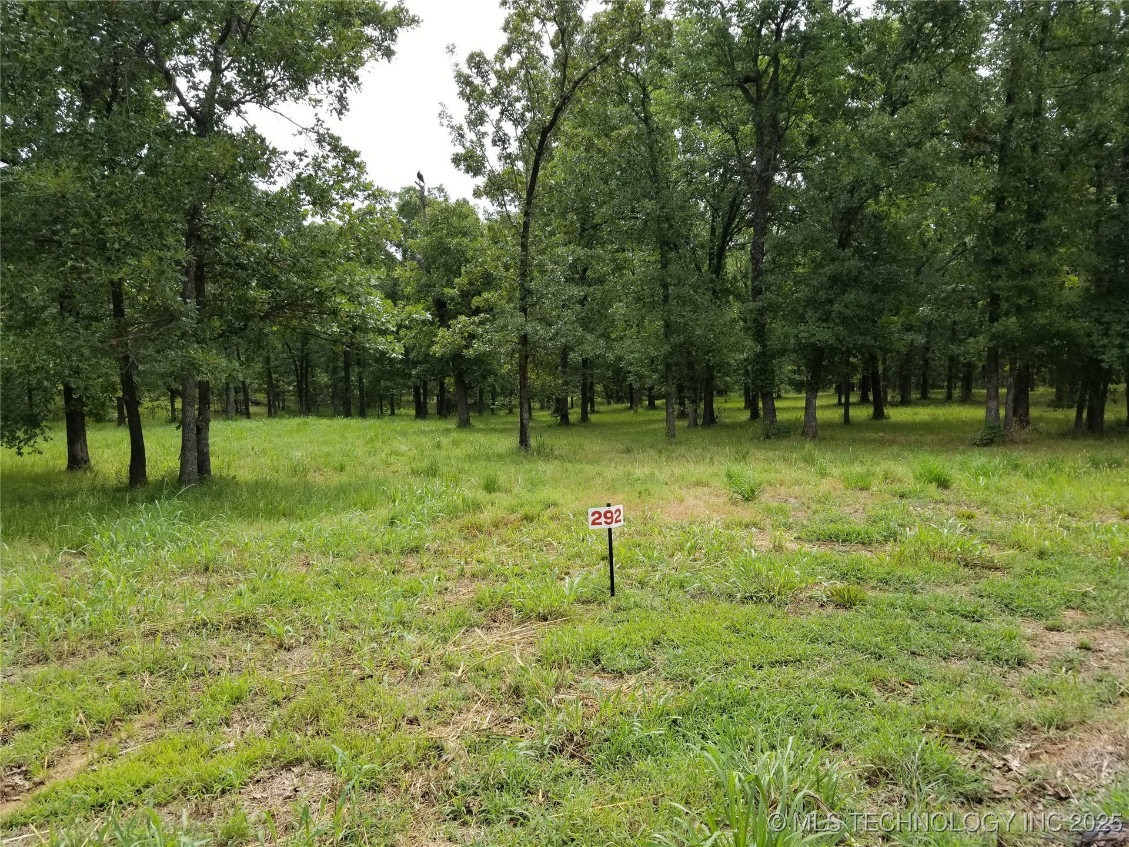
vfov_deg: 53.1
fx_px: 848
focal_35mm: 26
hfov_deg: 67.3
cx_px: 564
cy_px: 424
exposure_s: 1/1164
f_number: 1.7
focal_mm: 4.3
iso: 50
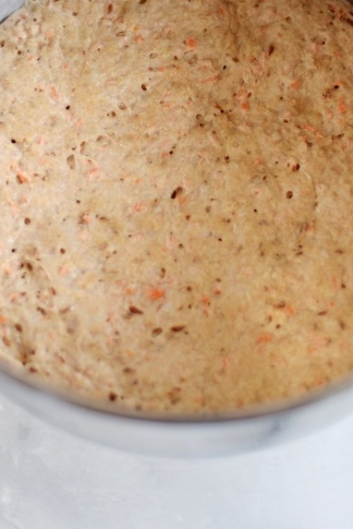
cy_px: 138
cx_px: 210
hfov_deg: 10.2
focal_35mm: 134
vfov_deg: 15.2
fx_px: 1971
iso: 200
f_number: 1.8
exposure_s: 1/250
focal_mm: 50
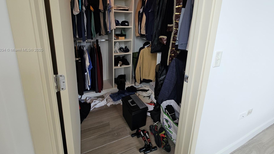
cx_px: 130
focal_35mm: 15
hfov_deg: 102.9
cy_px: 50
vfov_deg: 68.4
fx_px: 109
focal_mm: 2.2
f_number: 2.2
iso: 64
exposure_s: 1/120
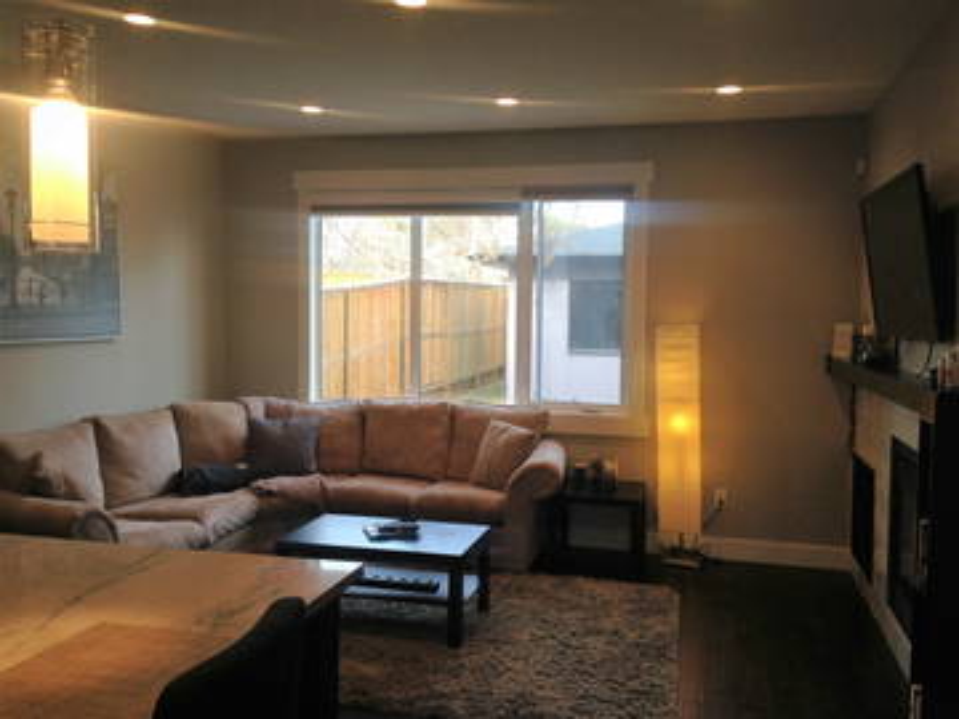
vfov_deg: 42.9
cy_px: 360
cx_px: 480
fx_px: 914
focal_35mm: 33
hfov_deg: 55.4
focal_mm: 4.12
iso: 50
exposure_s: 1/60
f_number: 2.4
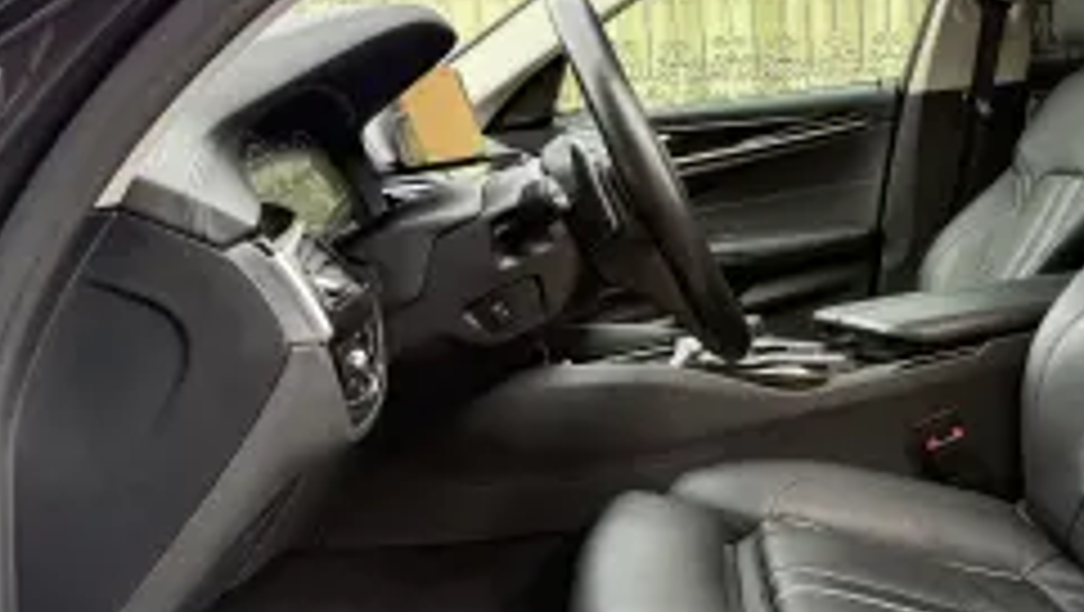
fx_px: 1122
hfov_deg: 50.0
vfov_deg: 30.4
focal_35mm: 39
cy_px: 252
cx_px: 778
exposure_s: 1/232
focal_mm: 6.76
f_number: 1.78
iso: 160
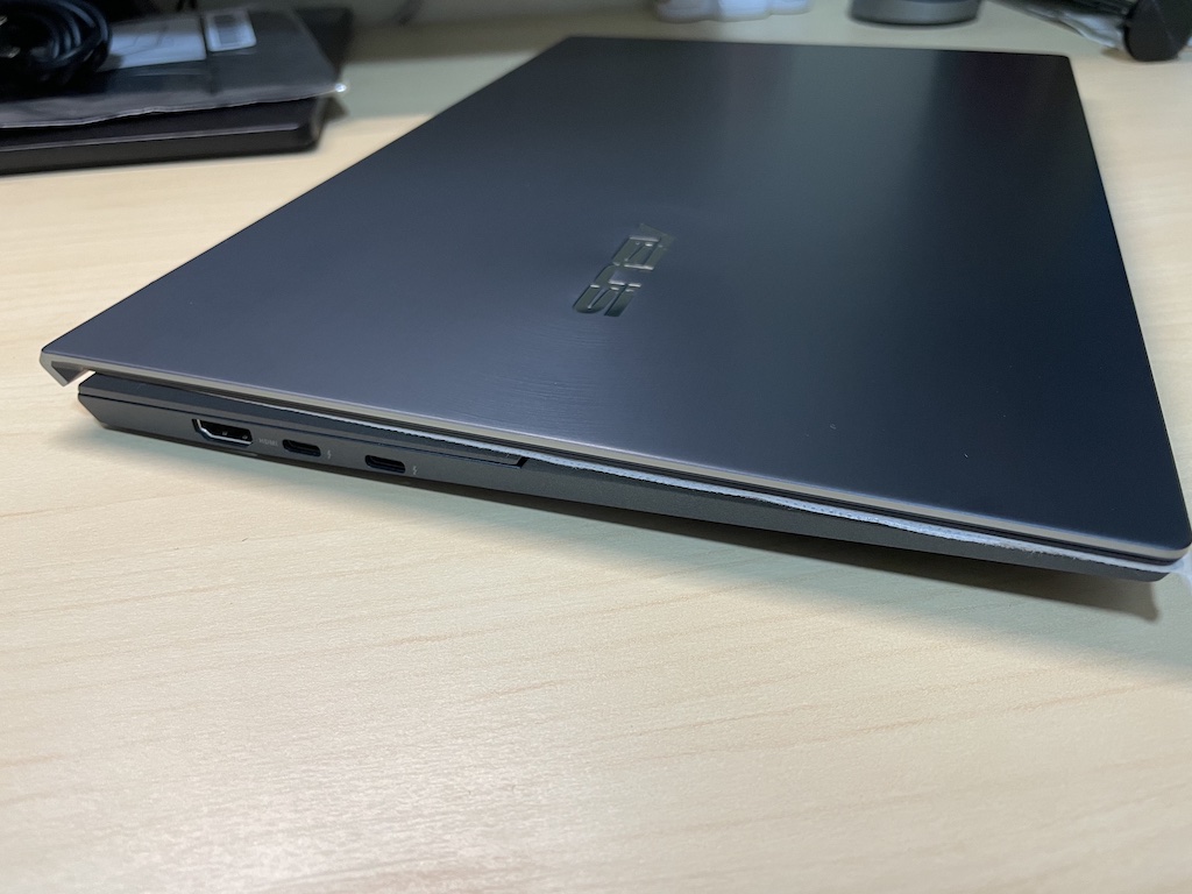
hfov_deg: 67.3
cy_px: 447
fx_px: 895
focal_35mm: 26
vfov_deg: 53.1
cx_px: 596
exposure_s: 1/50
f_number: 1.6
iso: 125
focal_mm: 4.2
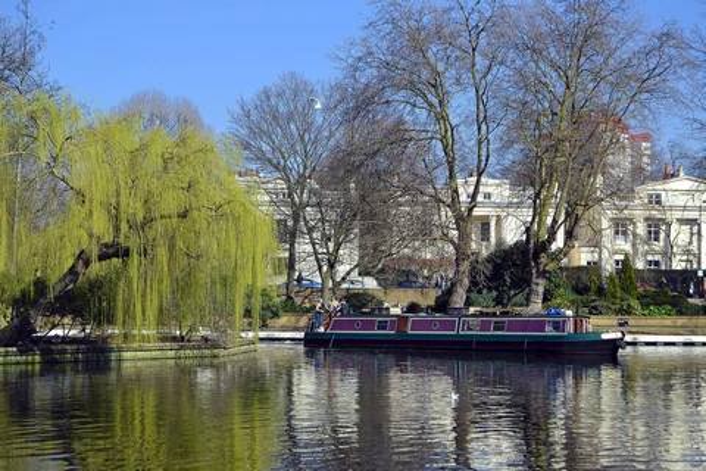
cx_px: 353
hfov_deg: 27.0
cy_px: 236
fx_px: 1471
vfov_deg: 18.2
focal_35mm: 75
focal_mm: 50
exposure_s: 1/250
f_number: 8
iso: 100
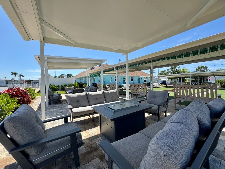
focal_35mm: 14
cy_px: 84
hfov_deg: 102.1
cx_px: 112
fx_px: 91
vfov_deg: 85.7
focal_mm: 2.22
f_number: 2.2
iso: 50
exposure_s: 1/1506
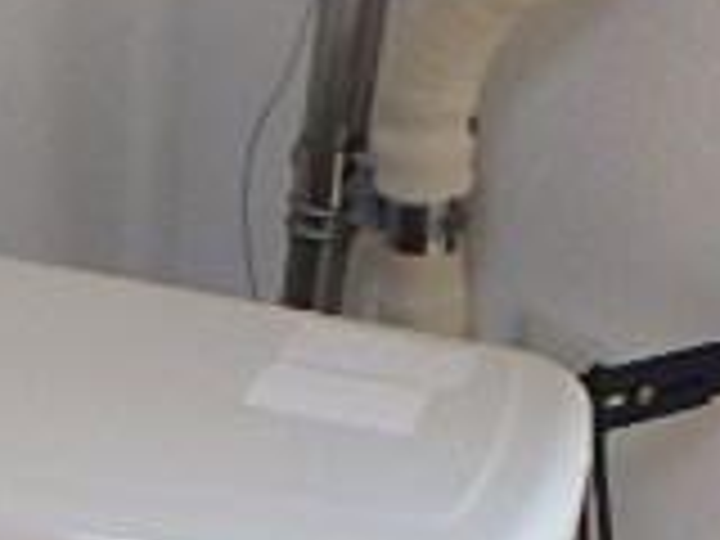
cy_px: 801
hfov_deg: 22.8
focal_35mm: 84
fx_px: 1747
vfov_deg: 16.1
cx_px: 90
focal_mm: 3.7
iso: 200
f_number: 3.5
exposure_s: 1/30
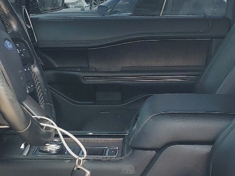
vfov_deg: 16.2
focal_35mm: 91
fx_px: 618
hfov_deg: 21.5
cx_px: 135
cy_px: 98
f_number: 1.5
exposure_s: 1/500
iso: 50
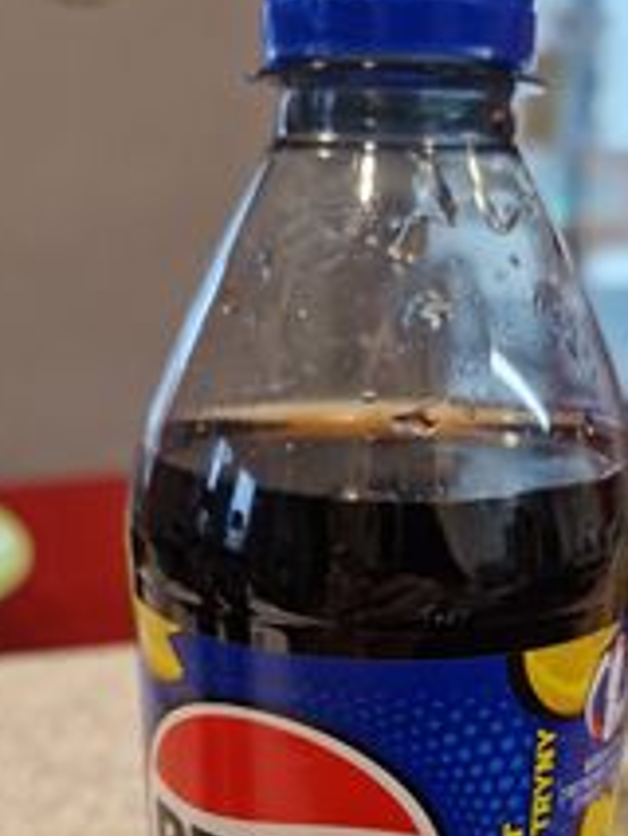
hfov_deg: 31.3
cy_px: 720
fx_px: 1112
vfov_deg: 38.9
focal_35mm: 46
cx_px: 412
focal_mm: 5.4
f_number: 1.8
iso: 250
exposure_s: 1/100
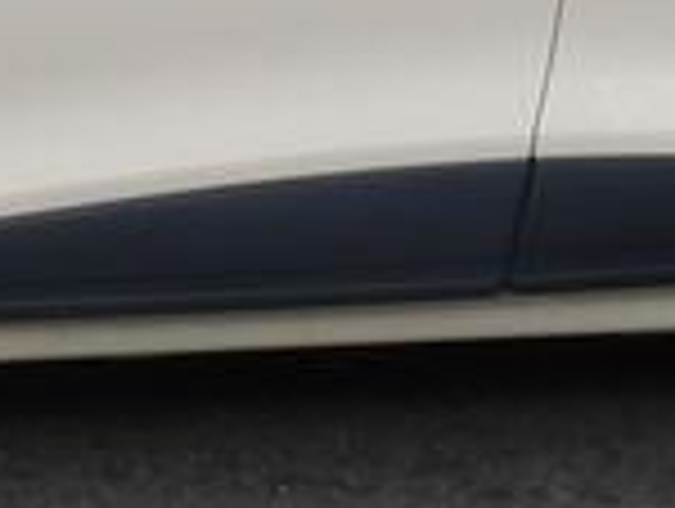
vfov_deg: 8.0
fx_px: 3594
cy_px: -126
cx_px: -27
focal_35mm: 184
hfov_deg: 10.6
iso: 100
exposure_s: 1/344
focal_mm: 4.9
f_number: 3
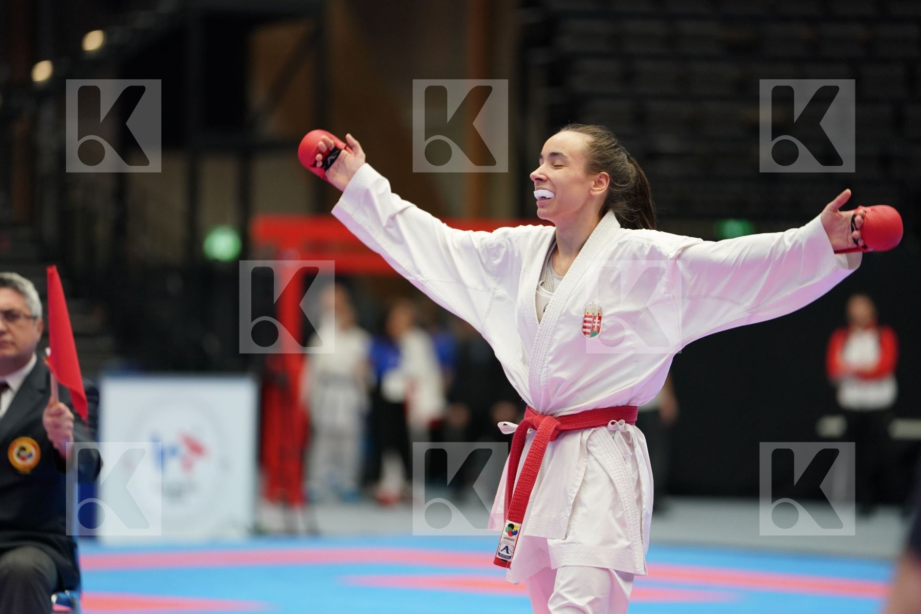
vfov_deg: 6.9
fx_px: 5116
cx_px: 460
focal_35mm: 200
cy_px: 307
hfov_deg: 10.3
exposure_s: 1/500
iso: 2000
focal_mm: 200
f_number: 2.8
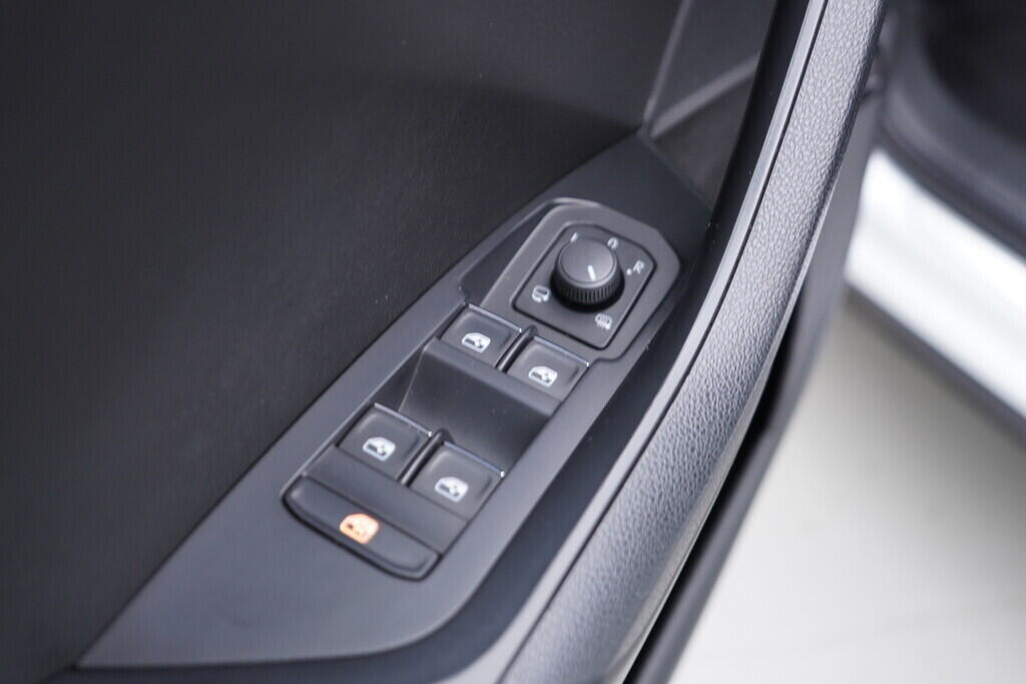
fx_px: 1026
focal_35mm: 36
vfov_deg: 36.9
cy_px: 342
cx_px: 513
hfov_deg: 53.1
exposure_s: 1/40
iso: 250
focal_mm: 24
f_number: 2.8
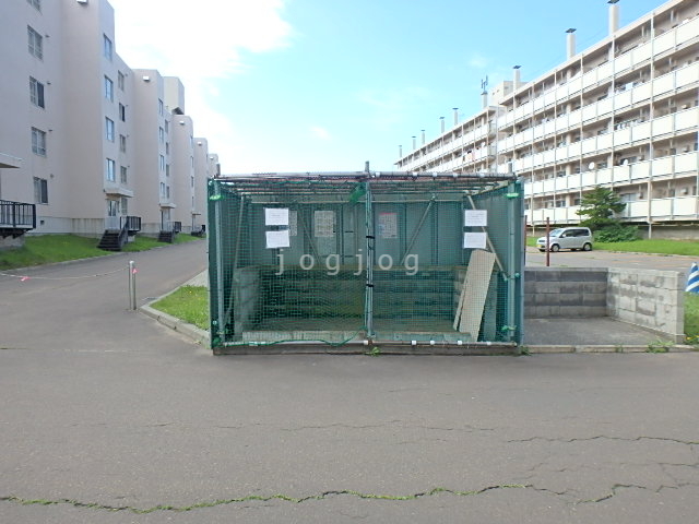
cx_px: 350
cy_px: 262
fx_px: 424
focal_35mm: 21
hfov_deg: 79.0
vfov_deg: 63.4
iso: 125
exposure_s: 1/500
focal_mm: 3.7
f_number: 3.5
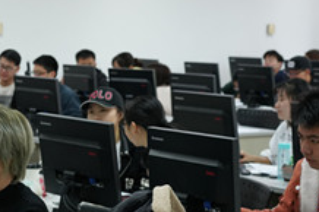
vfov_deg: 11.3
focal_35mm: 121
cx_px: 32
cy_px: 96
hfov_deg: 16.7
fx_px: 1071
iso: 1600
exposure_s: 1/60
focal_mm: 55
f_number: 4.5
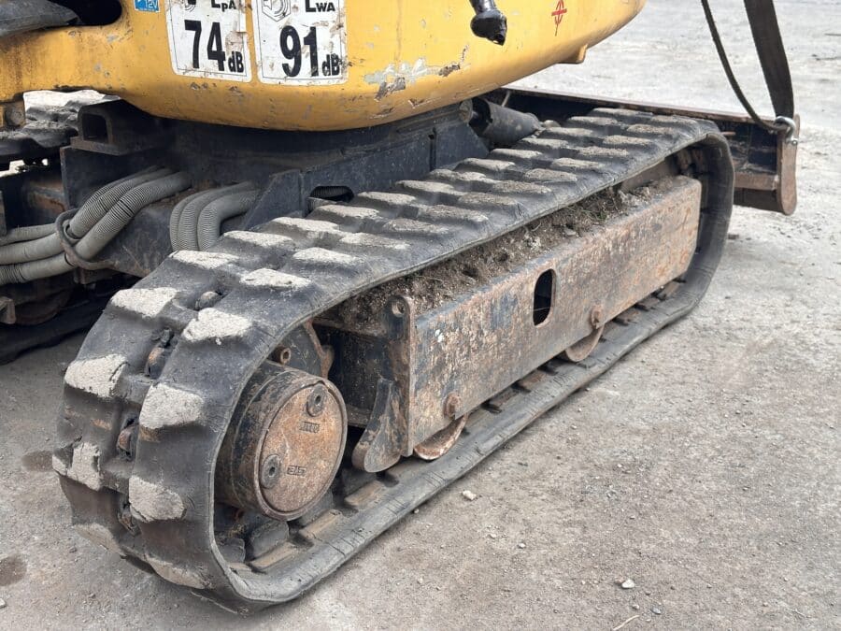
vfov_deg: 30.3
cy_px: 316
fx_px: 1166
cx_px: 420
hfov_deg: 39.7
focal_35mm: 48
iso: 80
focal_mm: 6.86
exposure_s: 1/144
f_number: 1.78
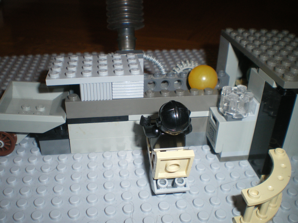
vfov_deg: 39.7
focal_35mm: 36
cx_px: 149
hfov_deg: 51.4
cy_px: 112
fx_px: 310
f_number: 4.6
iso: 250
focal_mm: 6.3
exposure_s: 1/50
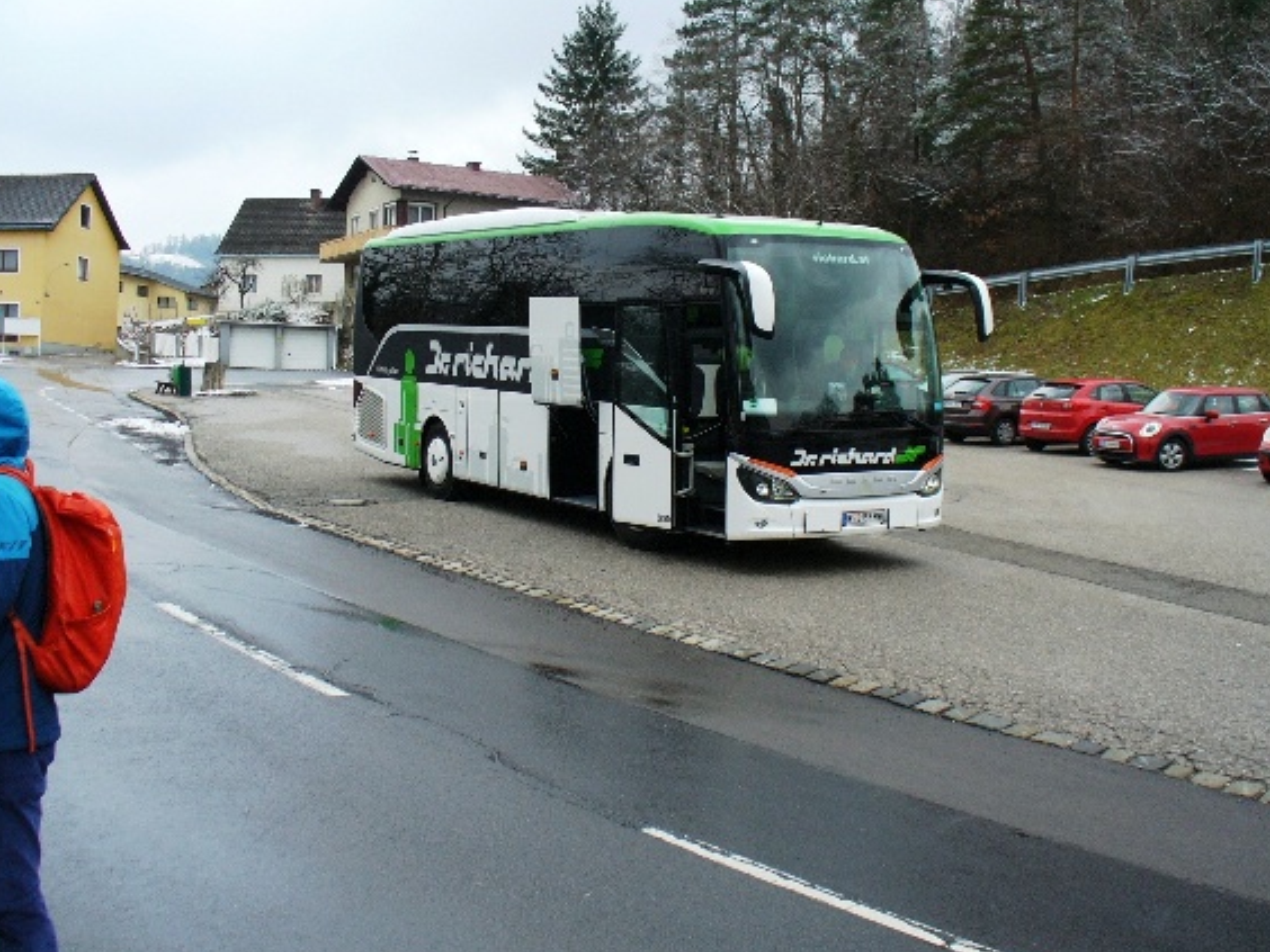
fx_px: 1541
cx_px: 653
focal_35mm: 42
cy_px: 432
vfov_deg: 34.3
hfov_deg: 44.8
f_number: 2.8
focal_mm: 6.1
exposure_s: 1/400
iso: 80
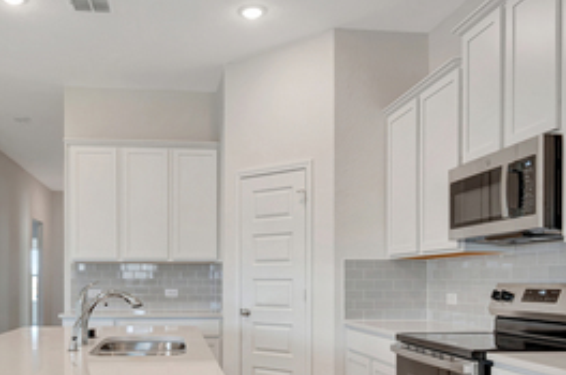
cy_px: 281
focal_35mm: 34
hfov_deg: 55.1
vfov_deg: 37.8
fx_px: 534
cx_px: 206
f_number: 9
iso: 100
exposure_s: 1
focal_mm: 14
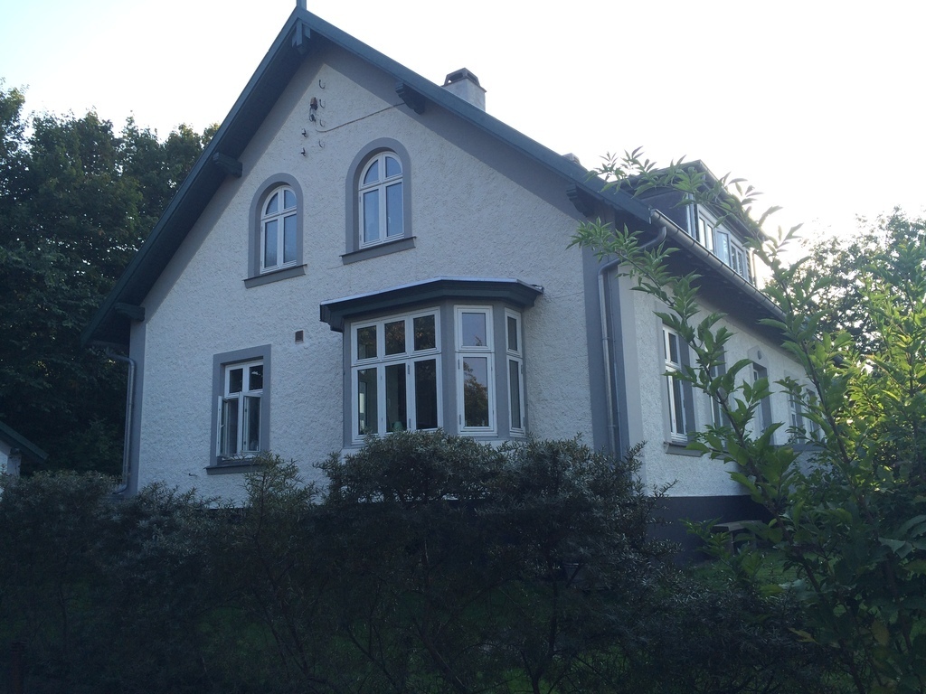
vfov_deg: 46.8
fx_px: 803
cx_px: 463
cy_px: 347
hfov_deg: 60.0
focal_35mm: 30
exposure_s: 1/612
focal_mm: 4.12
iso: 32
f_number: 2.2
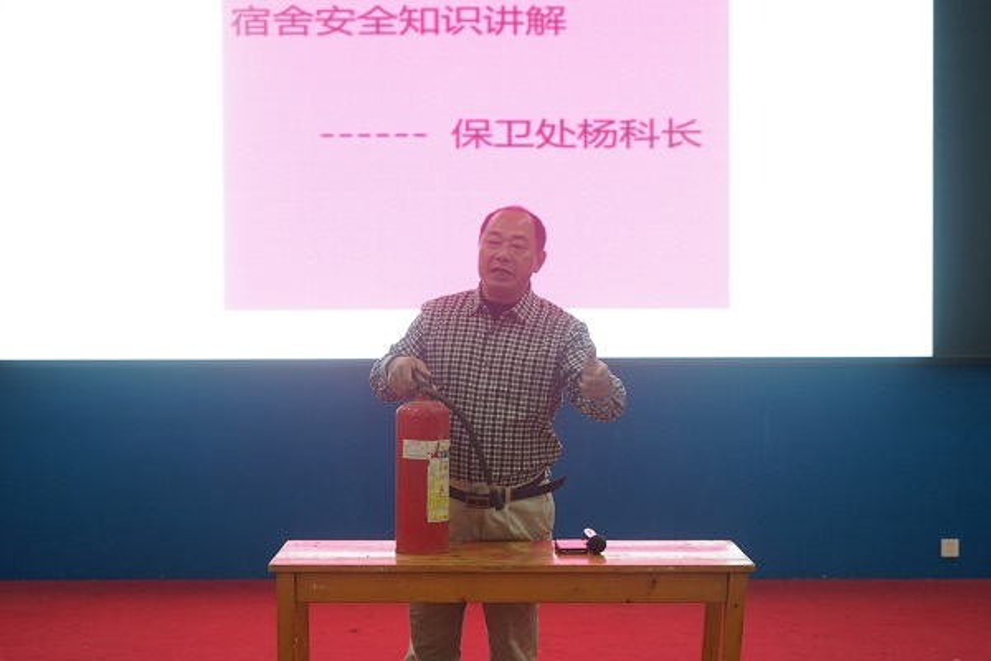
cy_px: 330
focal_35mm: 60
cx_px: 496
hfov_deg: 33.4
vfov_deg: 22.6
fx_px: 1652
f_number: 5
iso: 1000
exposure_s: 1/40
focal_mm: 60
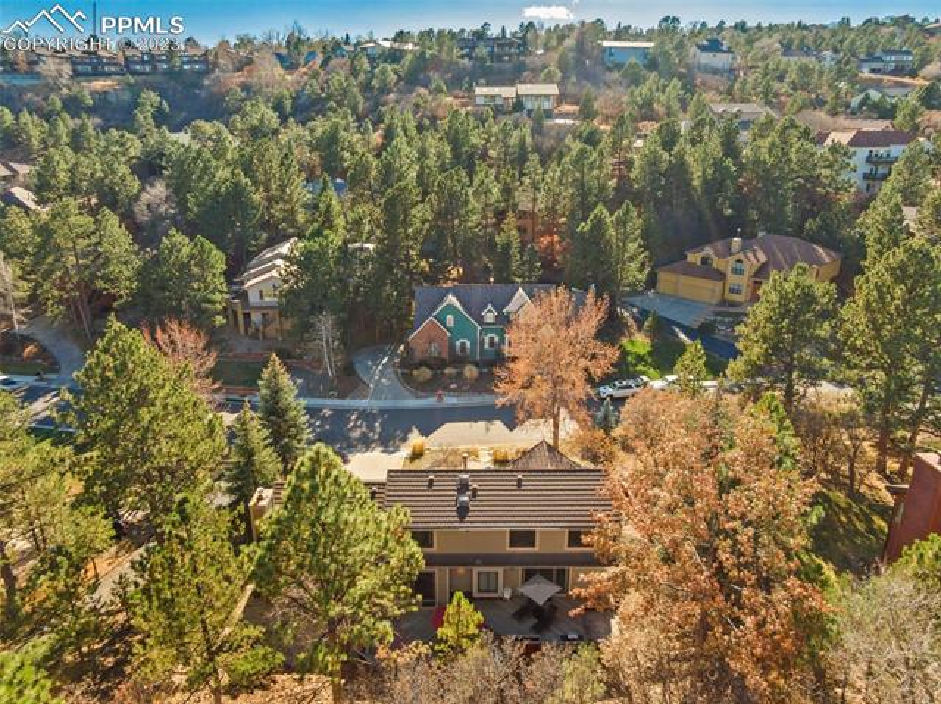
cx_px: 470
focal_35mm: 24
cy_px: 352
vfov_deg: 56.8
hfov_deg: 71.6
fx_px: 652
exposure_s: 1/13
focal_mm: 4.39
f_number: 2.8
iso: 100
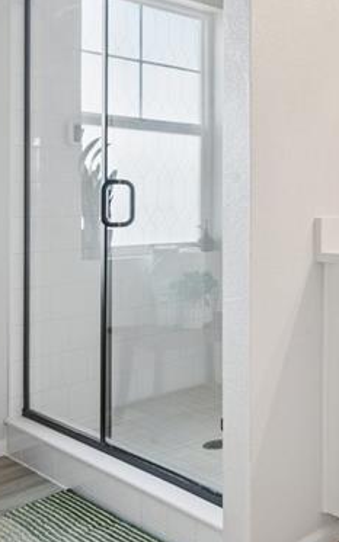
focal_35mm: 42
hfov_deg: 25.3
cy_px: 190
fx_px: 621
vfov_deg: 46.6
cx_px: 468
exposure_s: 1/2.5
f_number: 11
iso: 100
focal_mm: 15
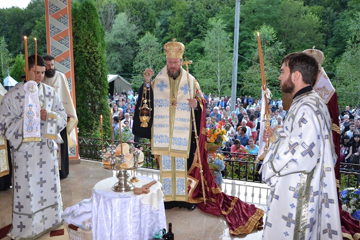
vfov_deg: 41.7
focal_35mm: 32
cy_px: 120
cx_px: 180
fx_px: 315
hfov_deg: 59.5
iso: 400
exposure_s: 1/60
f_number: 3.8
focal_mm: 21
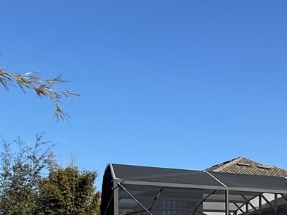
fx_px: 456
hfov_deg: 29.2
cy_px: 250
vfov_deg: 24.3
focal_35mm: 55
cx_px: 360
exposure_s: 1/2506
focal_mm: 2.22
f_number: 2.2
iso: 50
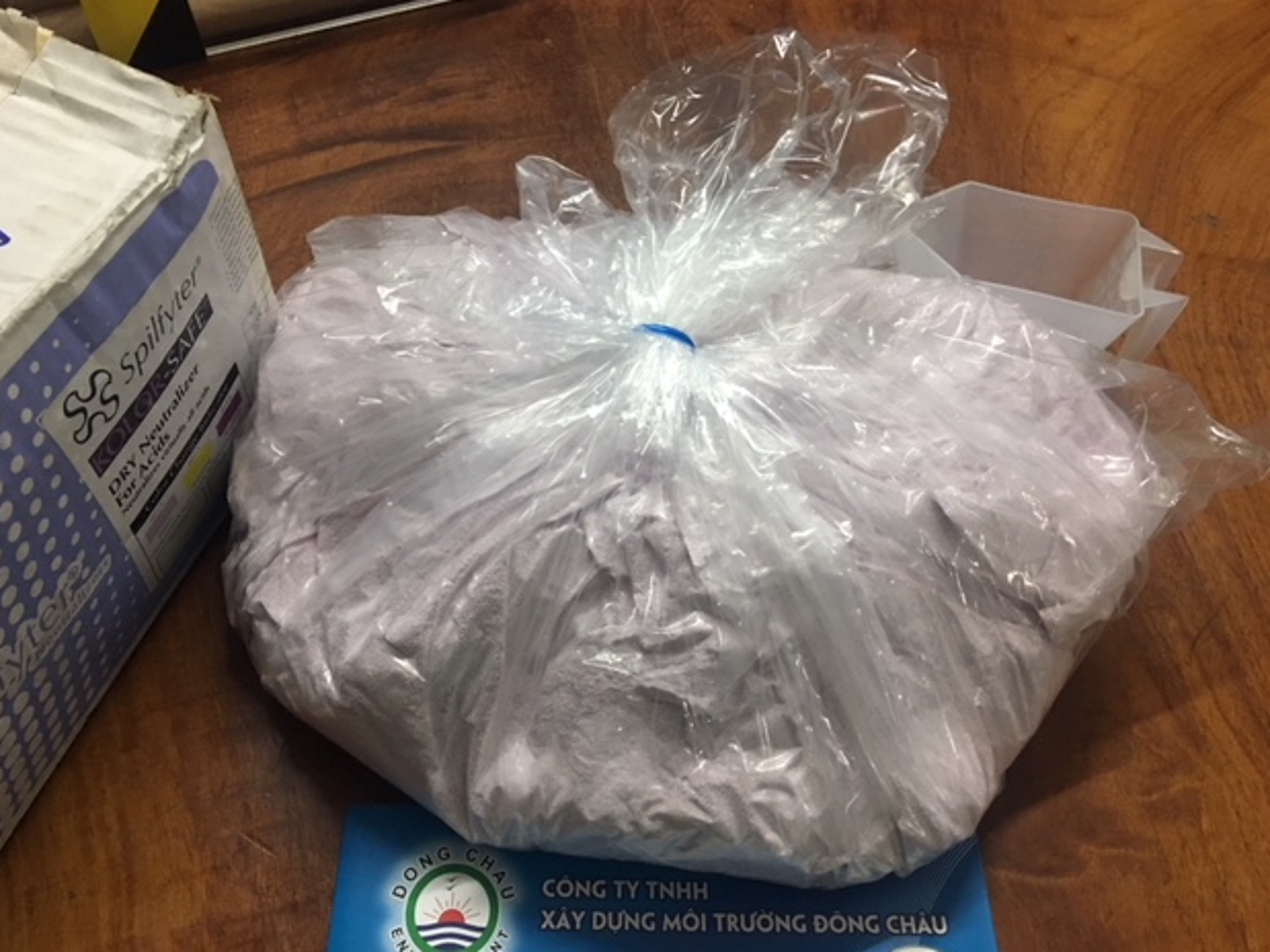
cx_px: 634
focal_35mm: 30
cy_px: 472
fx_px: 1100
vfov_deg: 46.8
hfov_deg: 60.0
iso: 100
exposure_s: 1/17
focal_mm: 4.15
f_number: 2.2
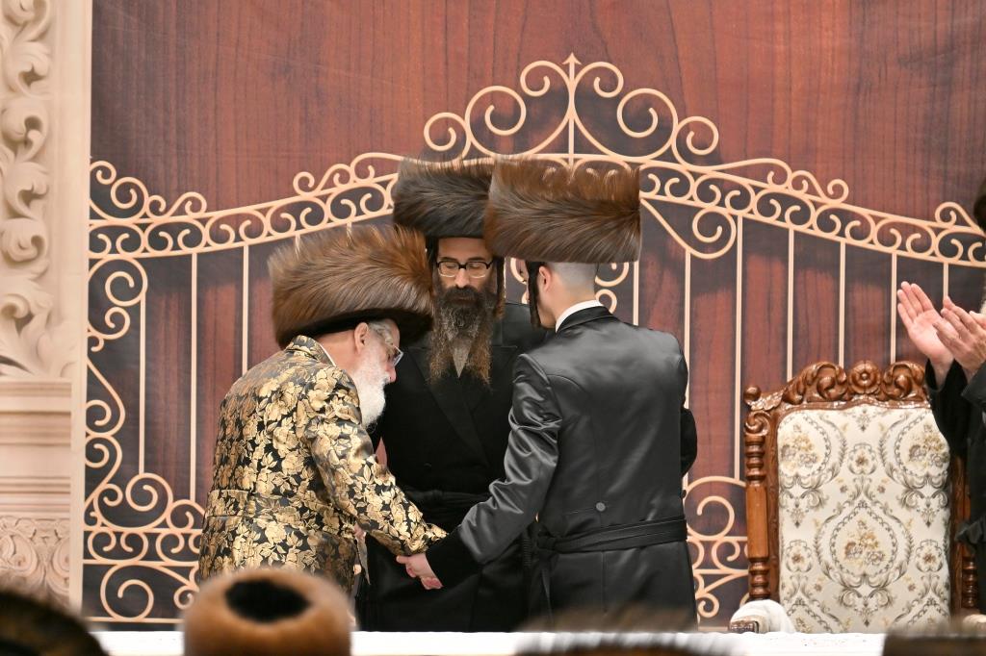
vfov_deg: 4.6
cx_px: 493
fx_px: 8214
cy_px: 328
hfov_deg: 6.9
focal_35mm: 300
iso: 400
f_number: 2.8
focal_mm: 200
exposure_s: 1/400
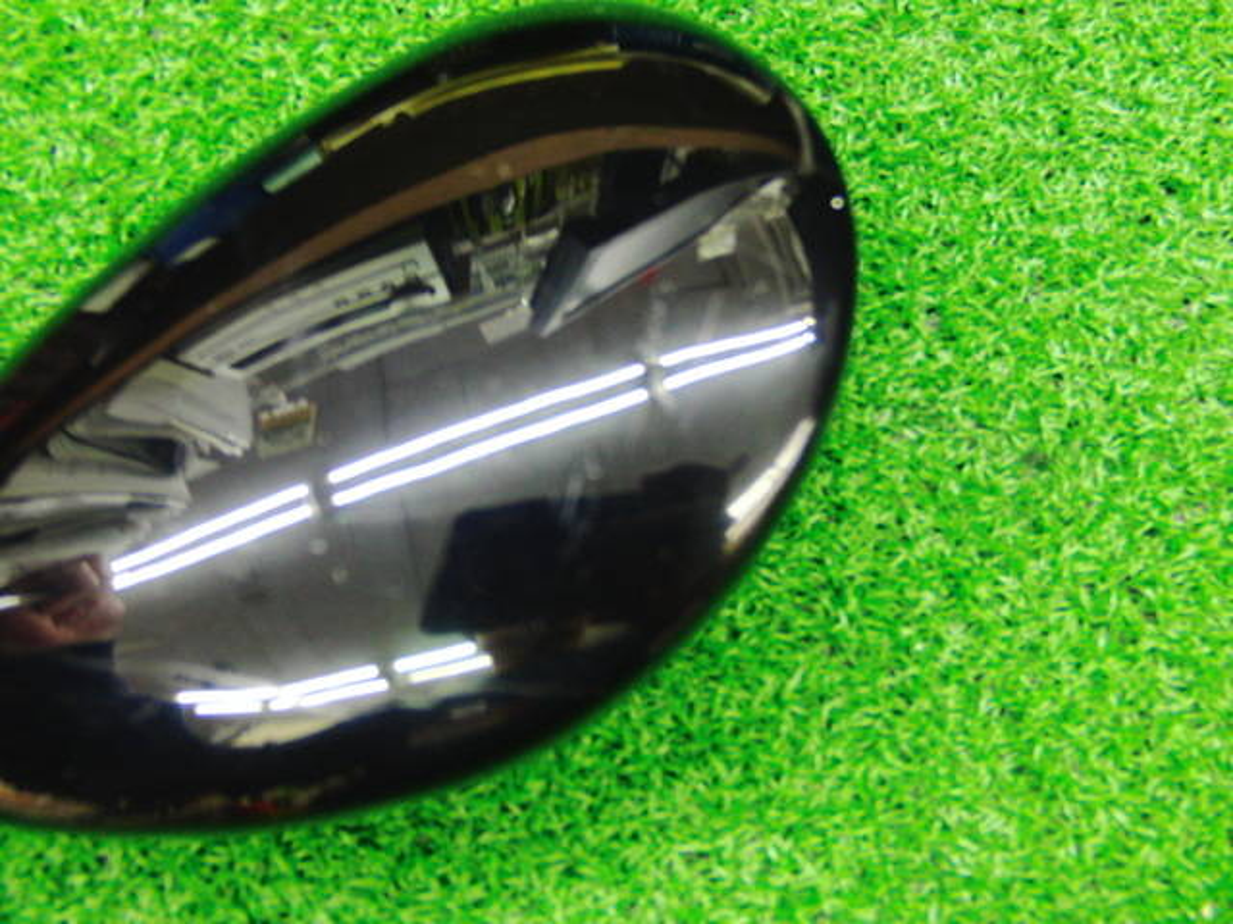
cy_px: 462
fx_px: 1318
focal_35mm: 37
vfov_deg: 38.7
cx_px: 616
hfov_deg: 50.1
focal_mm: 6.42
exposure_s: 1/13
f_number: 3.6
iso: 400
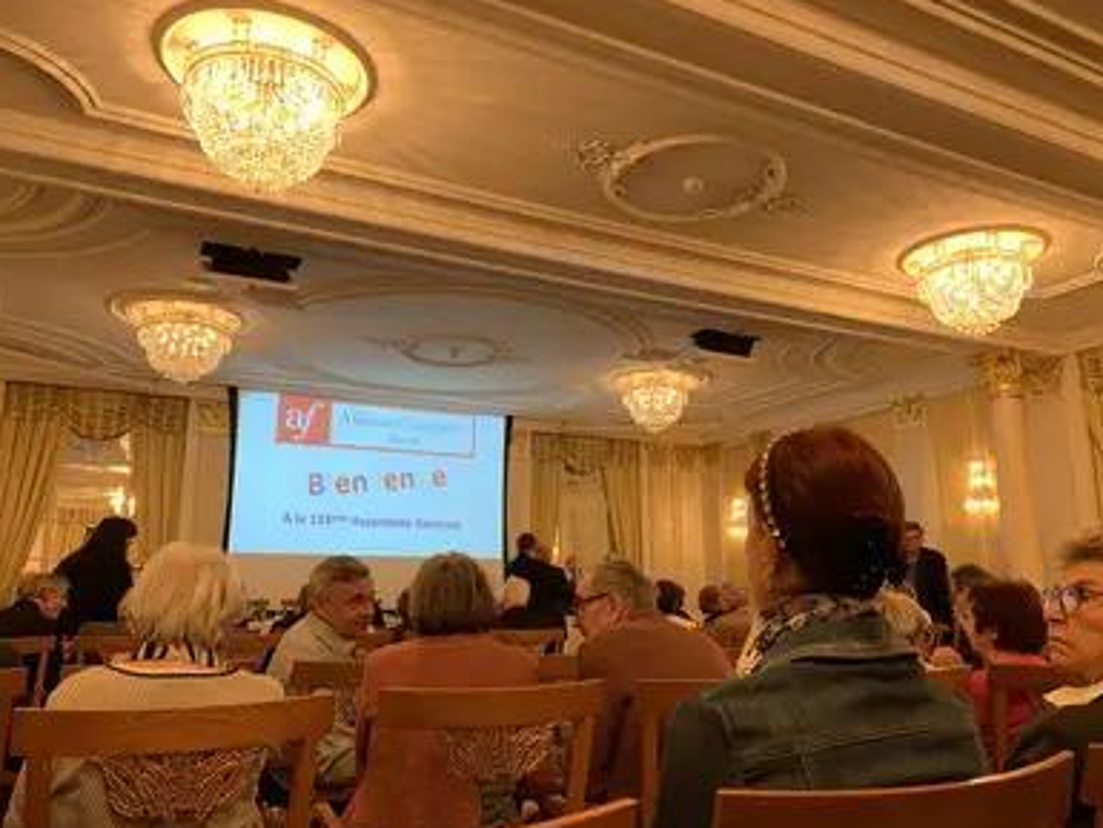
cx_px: 562
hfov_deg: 65.3
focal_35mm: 27
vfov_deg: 51.4
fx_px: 861
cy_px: 421
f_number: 1.8
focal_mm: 4.25
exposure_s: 1/50
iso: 125
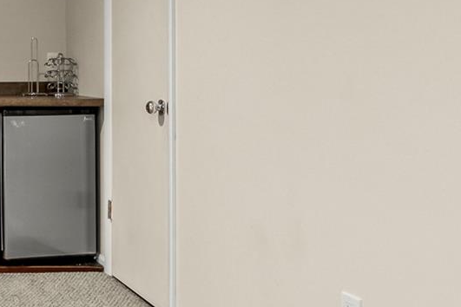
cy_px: 66
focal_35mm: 54
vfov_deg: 24.7
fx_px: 691
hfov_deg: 28.8
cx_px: -164
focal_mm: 14
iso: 800
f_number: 8
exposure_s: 1/3
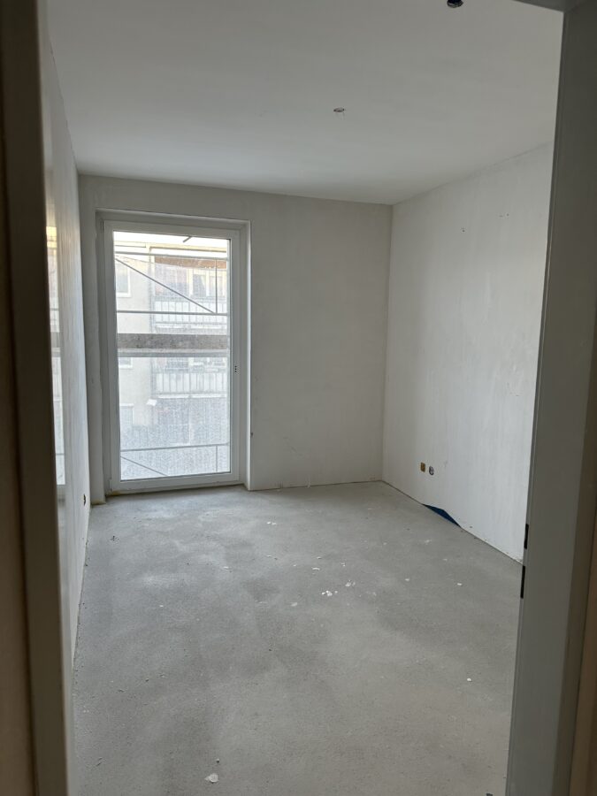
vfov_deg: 71.6
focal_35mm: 24
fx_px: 552
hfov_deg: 56.8
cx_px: 298
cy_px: 398
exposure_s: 1/138
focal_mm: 6.86
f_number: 1.78
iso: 100
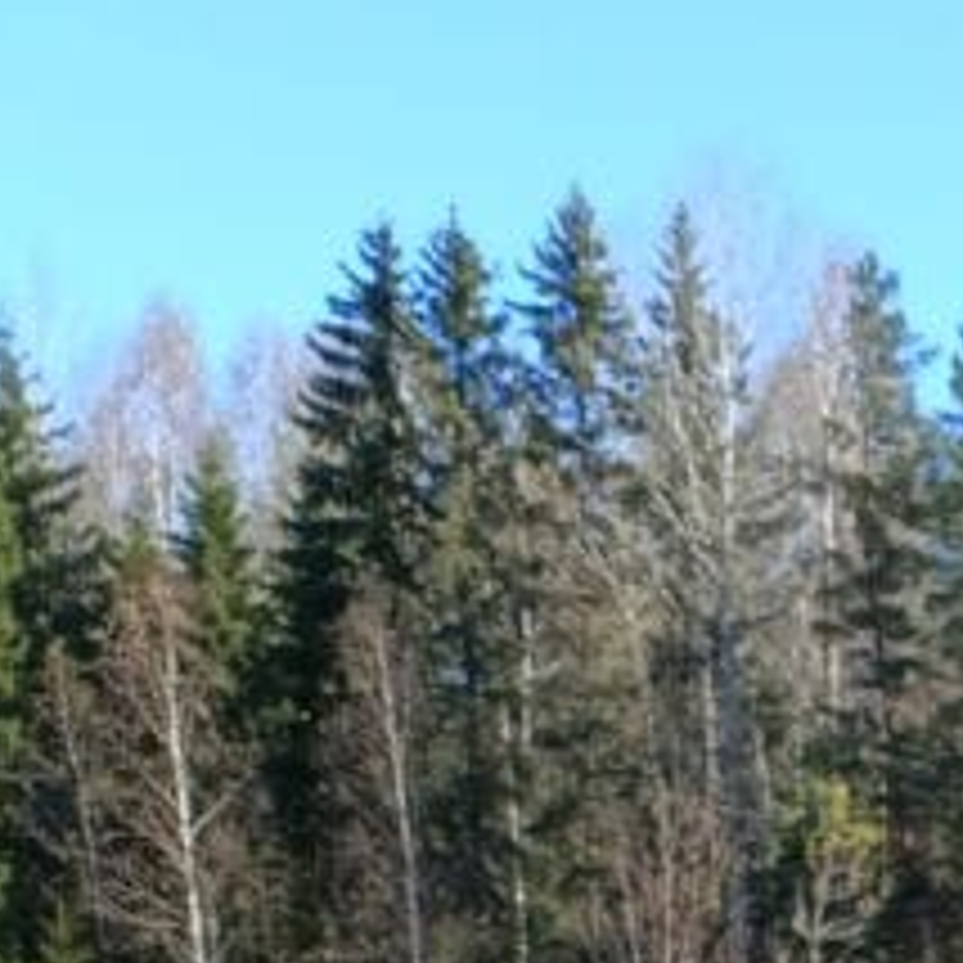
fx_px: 3336
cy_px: 1564
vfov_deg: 14.9
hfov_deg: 13.0
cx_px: 2232
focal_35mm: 106
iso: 50
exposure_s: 1/255
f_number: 1.7
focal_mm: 4.71
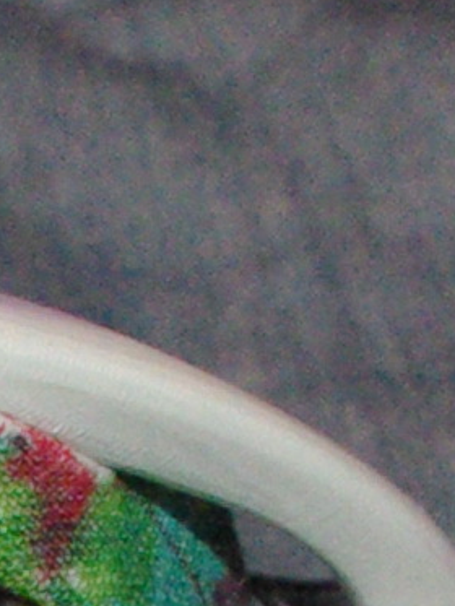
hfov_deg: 5.4
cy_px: 1464
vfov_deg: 6.9
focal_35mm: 270
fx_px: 4729
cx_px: -448
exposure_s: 1/30
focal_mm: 18
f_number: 8
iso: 1600
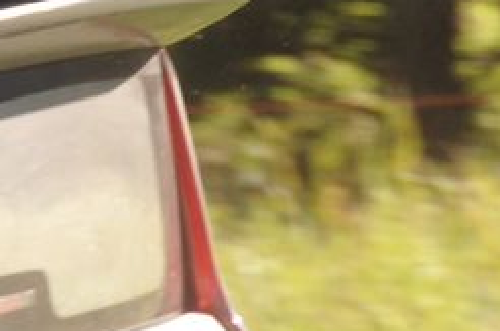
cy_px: 347
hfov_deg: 2.0
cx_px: -943
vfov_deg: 1.3
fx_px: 14212
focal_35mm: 1025
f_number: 5.6
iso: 400
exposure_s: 1/500
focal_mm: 105
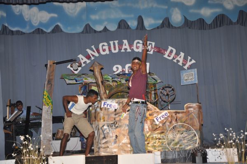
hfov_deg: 23.4
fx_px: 596
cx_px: 124
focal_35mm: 87
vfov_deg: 15.7
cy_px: 82
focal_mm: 58
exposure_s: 1/100
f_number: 5.6
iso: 200
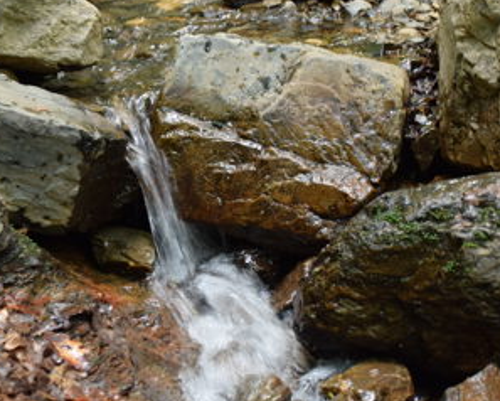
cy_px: 215
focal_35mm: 91
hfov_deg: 21.0
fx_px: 1348
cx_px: 286
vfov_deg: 16.9
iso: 800
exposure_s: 1/25
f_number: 5
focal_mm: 48
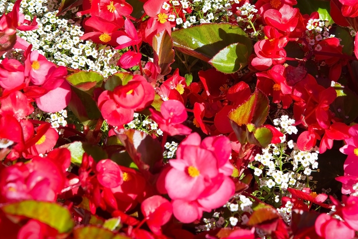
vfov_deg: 5.8
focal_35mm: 235
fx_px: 2337
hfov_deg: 8.8
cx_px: 244
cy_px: 47
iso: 100
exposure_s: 1/250
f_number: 7.1
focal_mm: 120
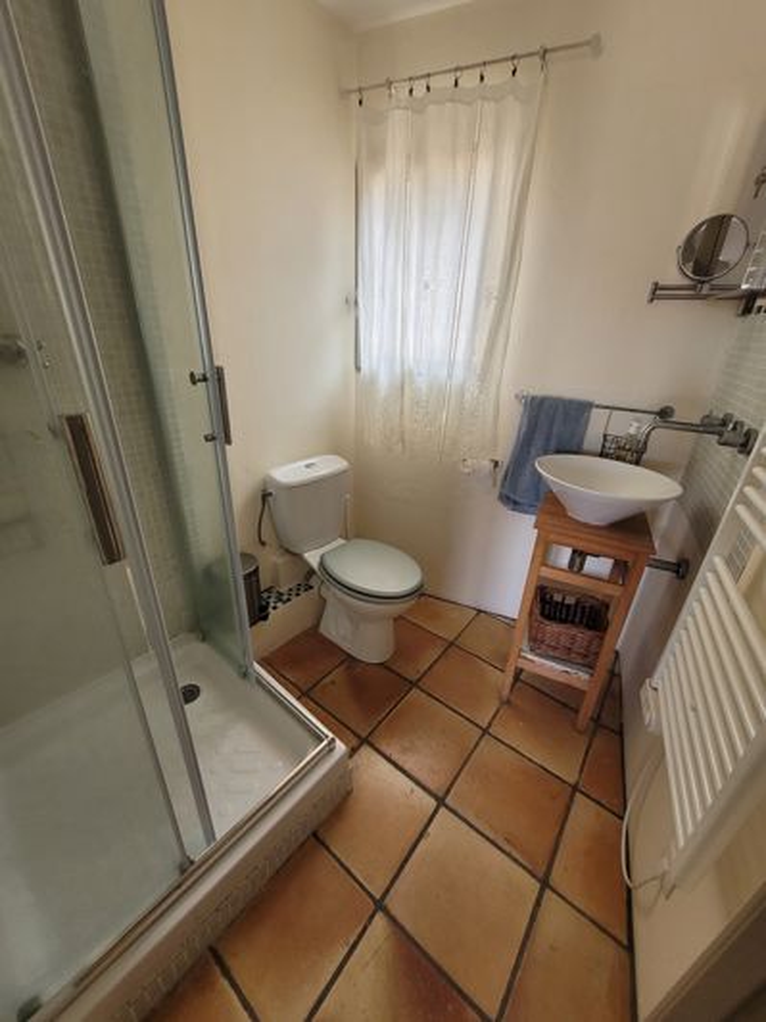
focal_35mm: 13
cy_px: 511
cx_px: 383
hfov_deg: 89.9
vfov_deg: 106.2
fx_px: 384
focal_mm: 1.74
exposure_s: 1/50
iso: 160
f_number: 2.2
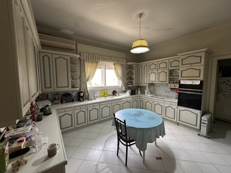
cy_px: 86
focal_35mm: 14
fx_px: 93
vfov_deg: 85.7
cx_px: 116
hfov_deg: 102.1
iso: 320
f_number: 2.2
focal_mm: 2.22
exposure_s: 1/50
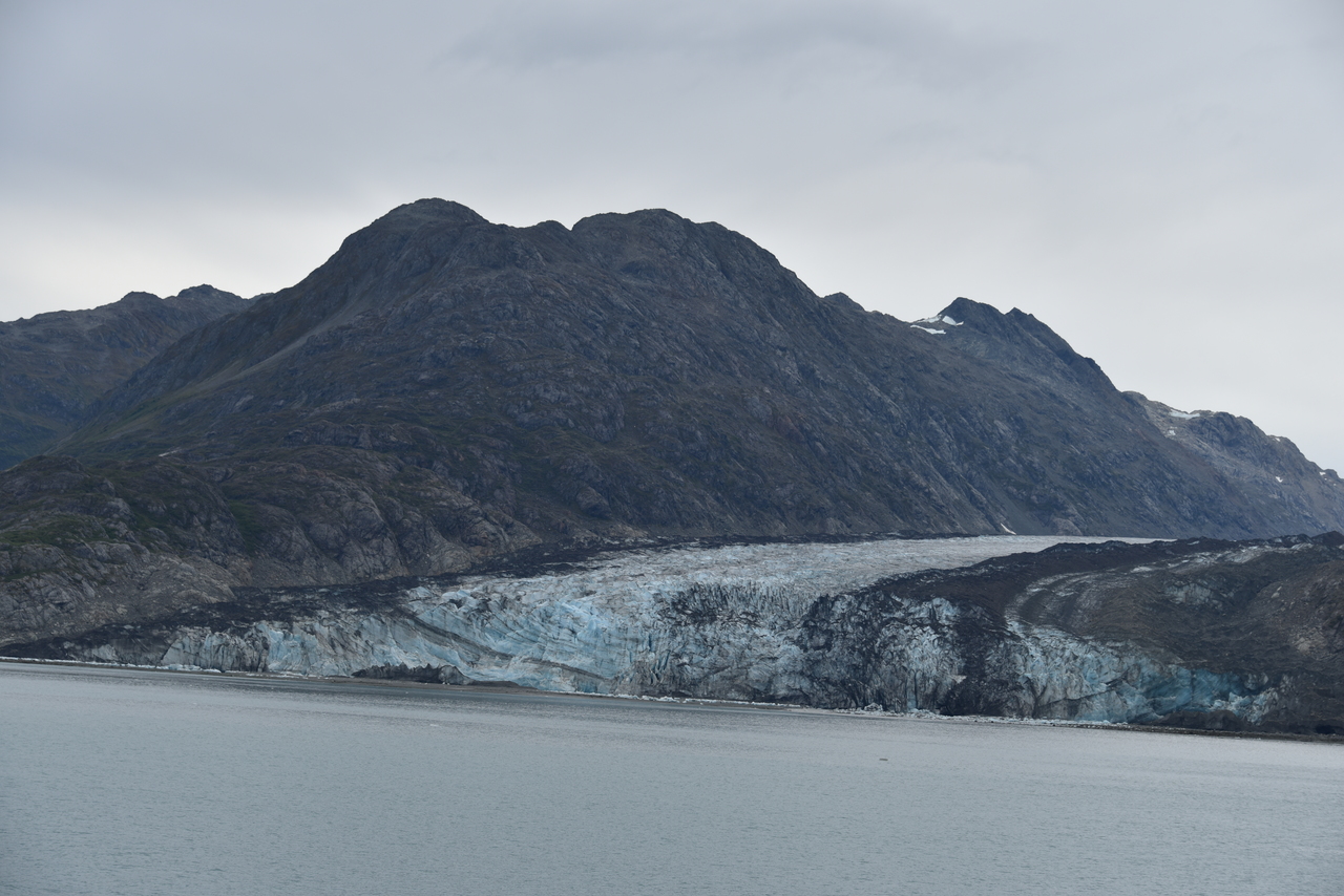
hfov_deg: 22.1
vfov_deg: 14.9
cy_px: 448
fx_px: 3435
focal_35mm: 92
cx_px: 672
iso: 100
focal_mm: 92
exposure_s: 1/250
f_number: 8
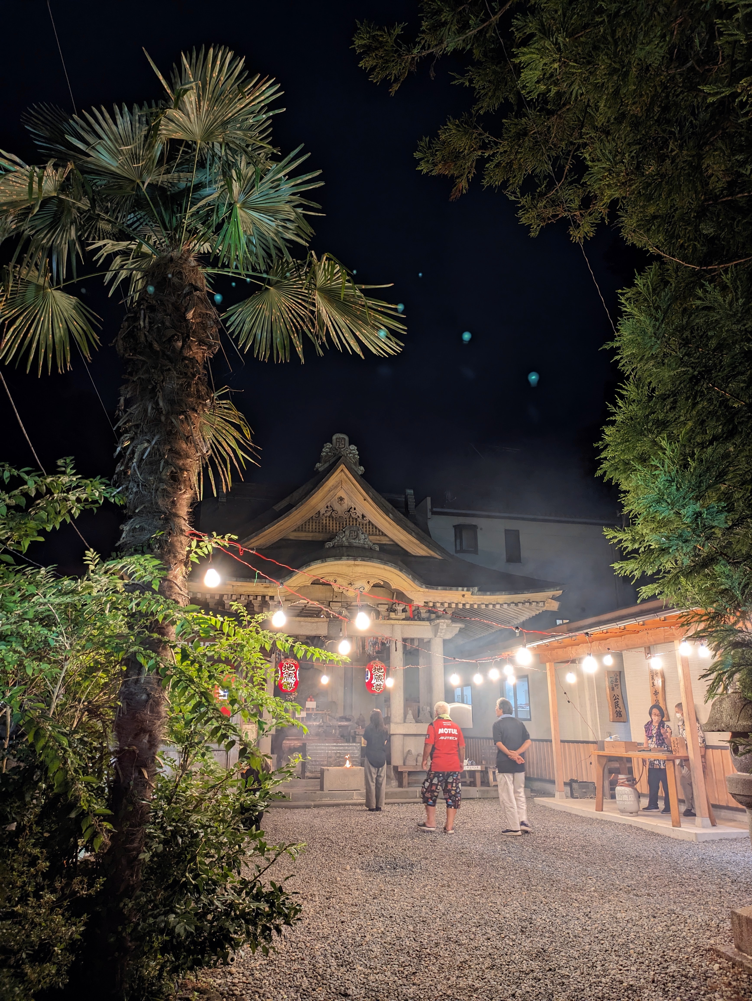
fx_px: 724
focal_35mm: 25
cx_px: 376
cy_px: 500
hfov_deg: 54.9
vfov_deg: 69.4
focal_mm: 5.43
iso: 279
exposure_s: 1/25
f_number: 1.89
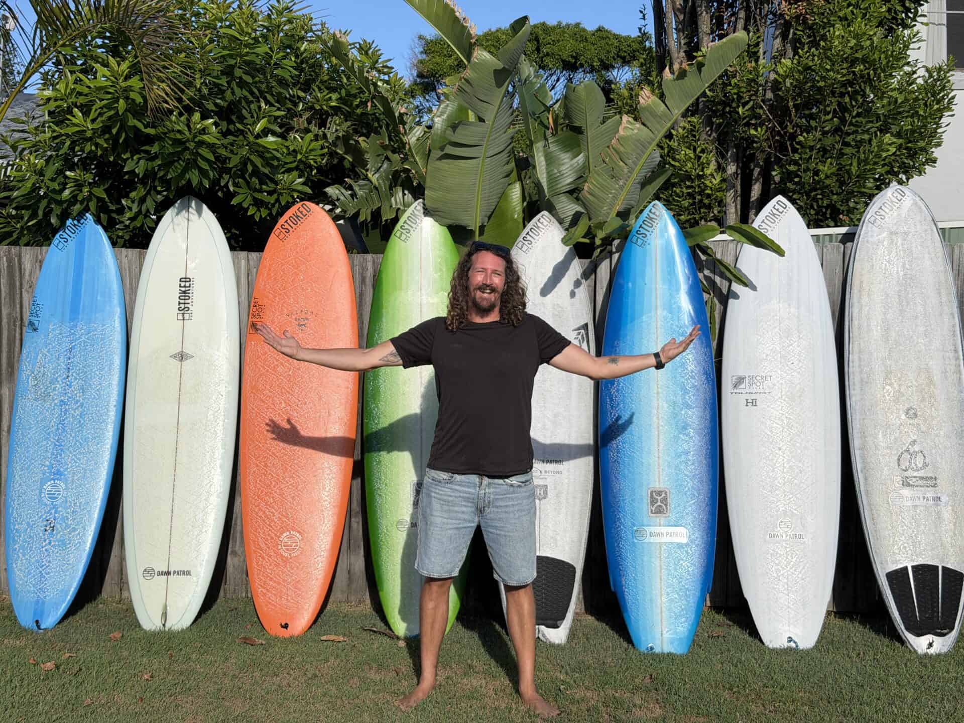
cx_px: 482
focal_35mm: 48
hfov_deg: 39.7
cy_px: 362
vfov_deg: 30.3
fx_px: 1337
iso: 64
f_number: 1.78
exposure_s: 1/6024
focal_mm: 6.76
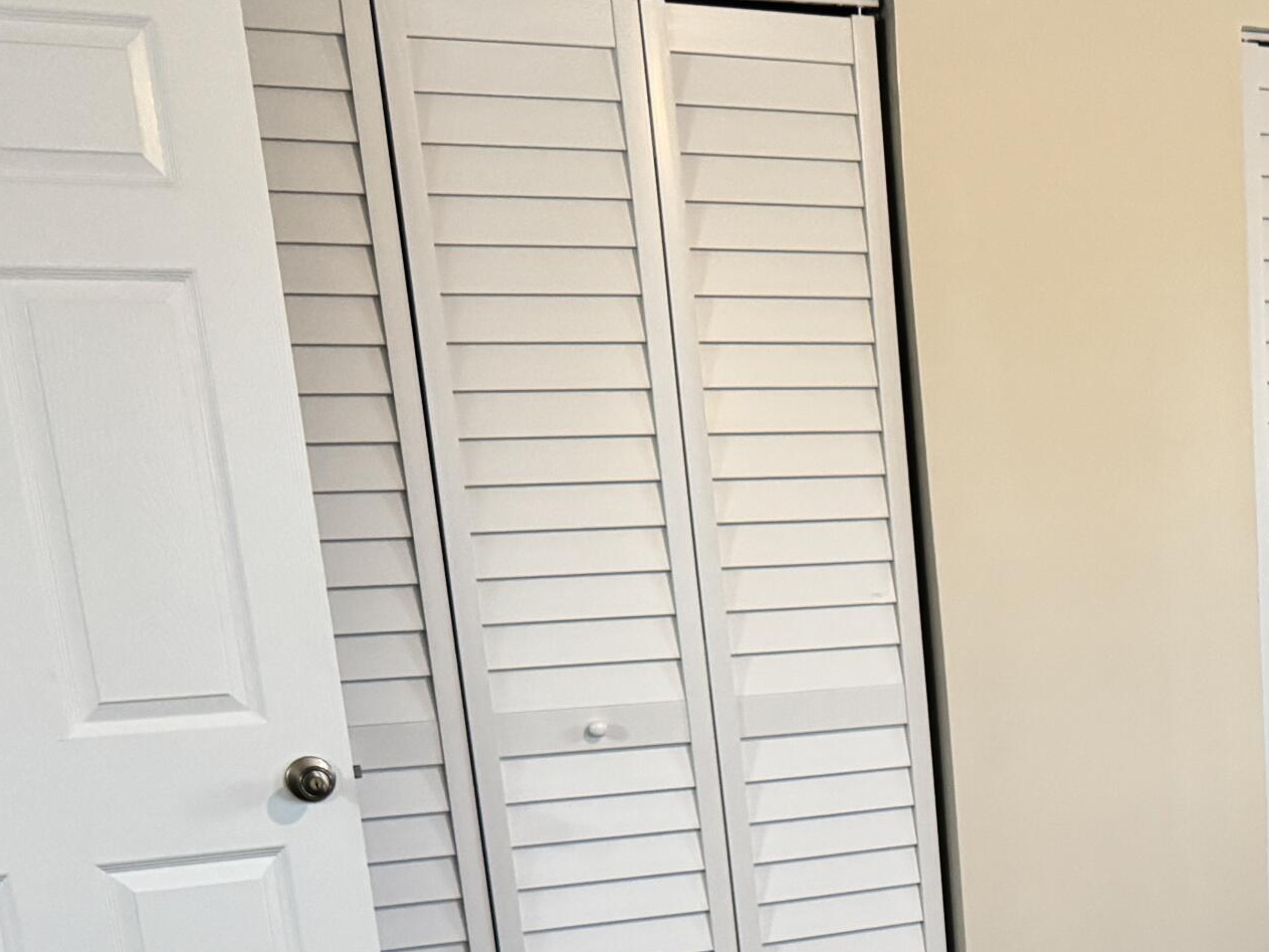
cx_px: 1324
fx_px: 2089
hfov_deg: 30.9
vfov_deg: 23.9
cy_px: 1068
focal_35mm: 57
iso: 640
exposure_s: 1/60
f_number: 1.78
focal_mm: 6.76
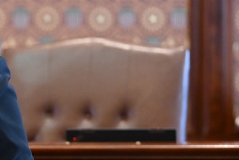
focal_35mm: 447
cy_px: 100
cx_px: -117
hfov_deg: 4.6
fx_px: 2969
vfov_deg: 3.1
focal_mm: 120
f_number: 2.8
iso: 3200
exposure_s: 1/200
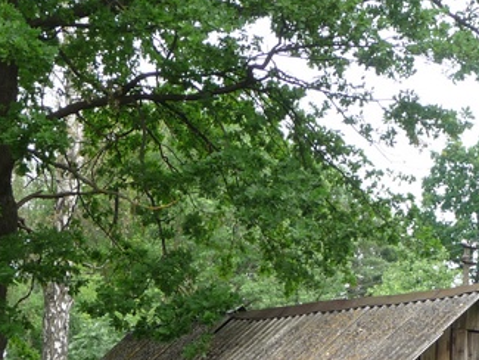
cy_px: 398
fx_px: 1633
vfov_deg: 12.3
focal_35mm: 118
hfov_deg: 16.6
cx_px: 371
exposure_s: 1/125
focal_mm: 8
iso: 100
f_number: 4.2
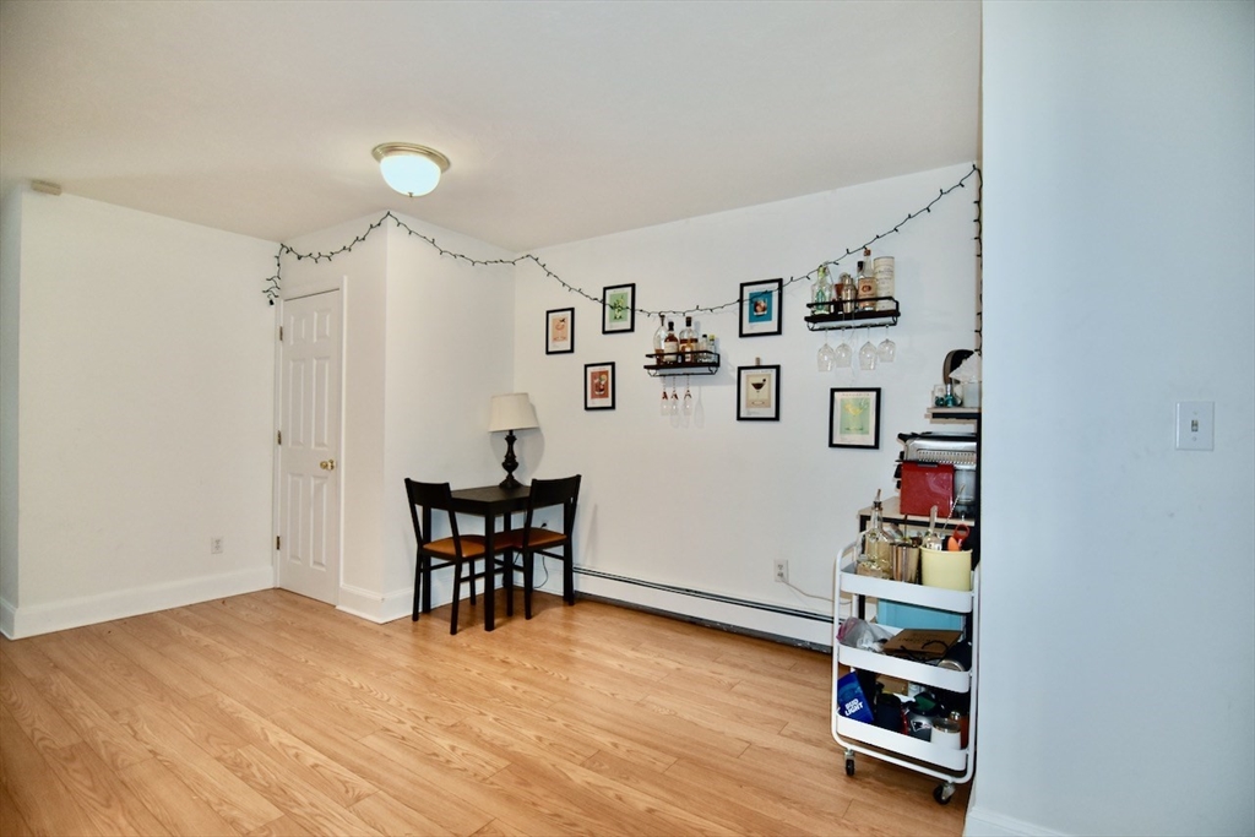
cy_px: 418
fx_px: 575
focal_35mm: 16
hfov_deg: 95.0
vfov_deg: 72.1
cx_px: 628
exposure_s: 1/60
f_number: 2.8
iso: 720
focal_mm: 11
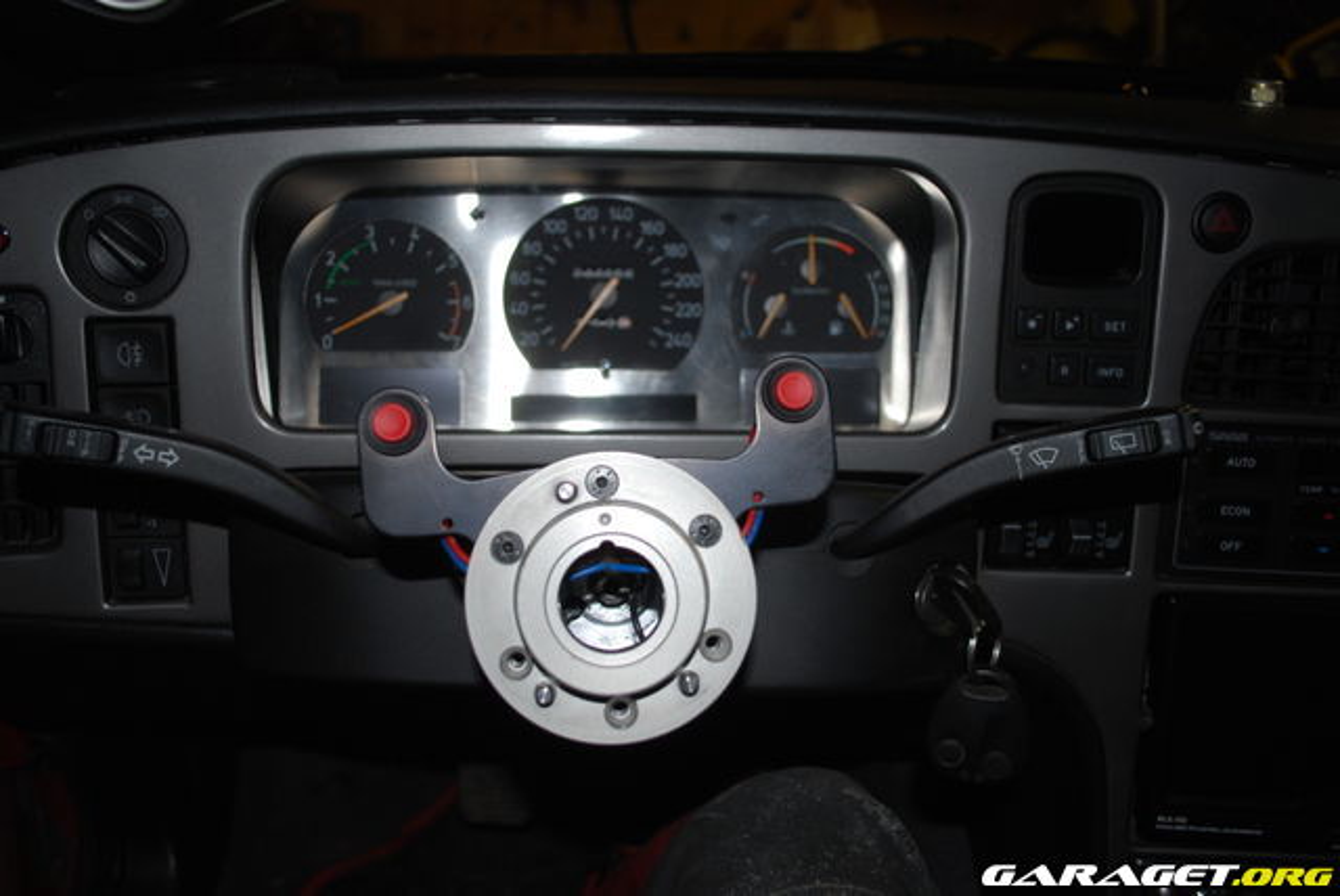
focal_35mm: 30
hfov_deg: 61.9
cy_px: 448
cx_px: 670
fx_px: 1118
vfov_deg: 43.7
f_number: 3.8
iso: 200
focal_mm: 20
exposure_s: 1/60
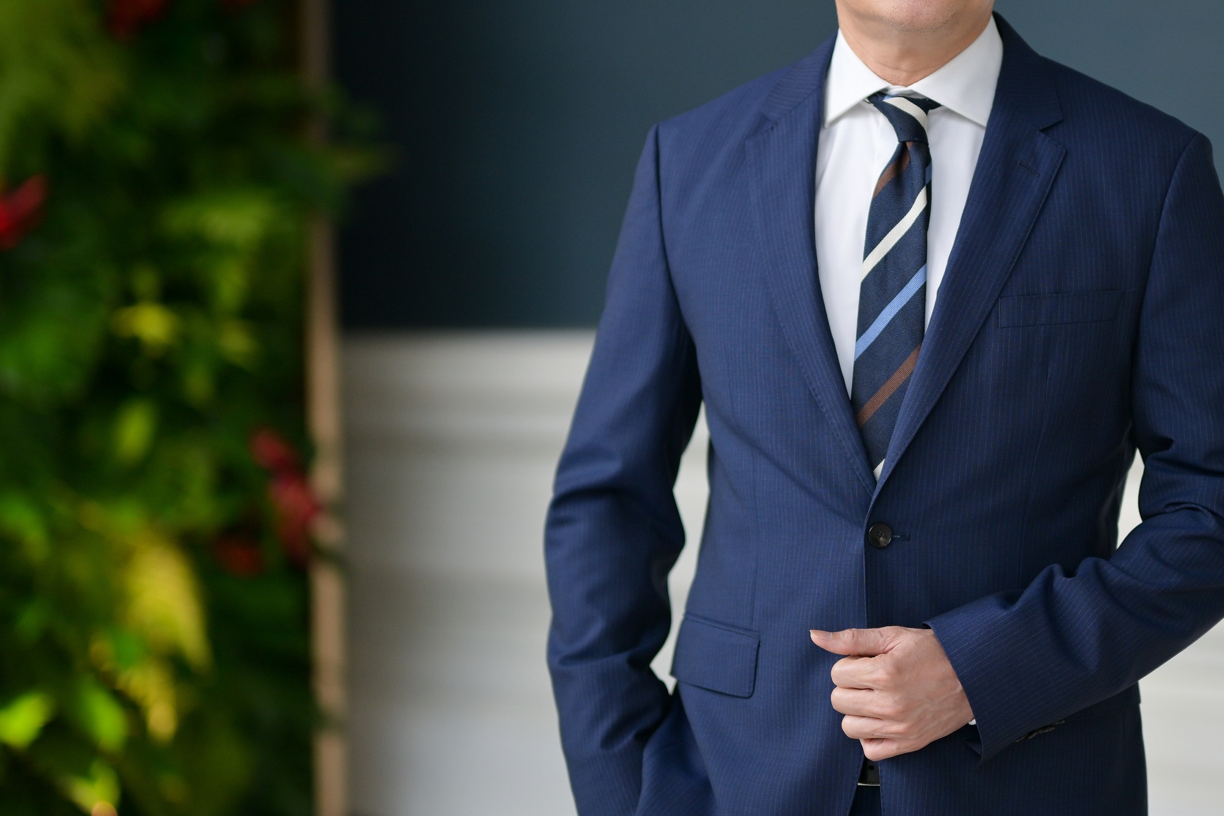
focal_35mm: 93
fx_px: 3162
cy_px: 315
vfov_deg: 14.7
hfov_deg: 21.8
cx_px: 796
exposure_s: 1/1000
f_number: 1.2
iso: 125
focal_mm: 50
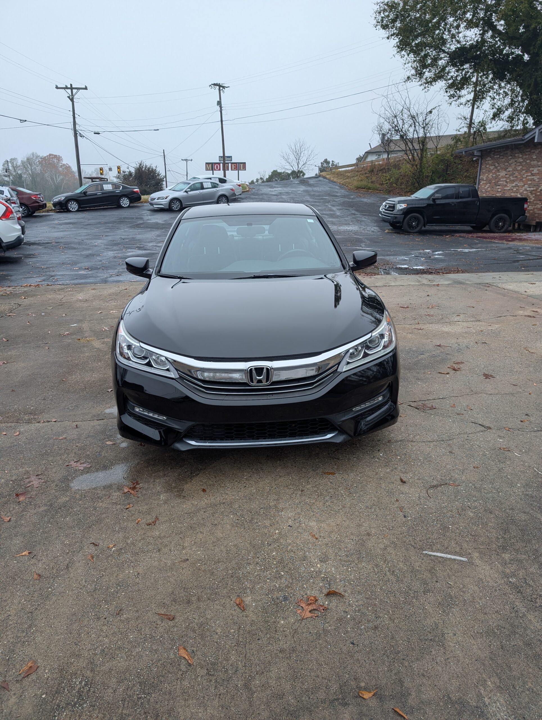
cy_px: 360
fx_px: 500
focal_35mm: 24
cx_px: 271
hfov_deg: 56.9
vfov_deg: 71.5
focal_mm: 6.9
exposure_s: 1/153
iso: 21
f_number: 1.68
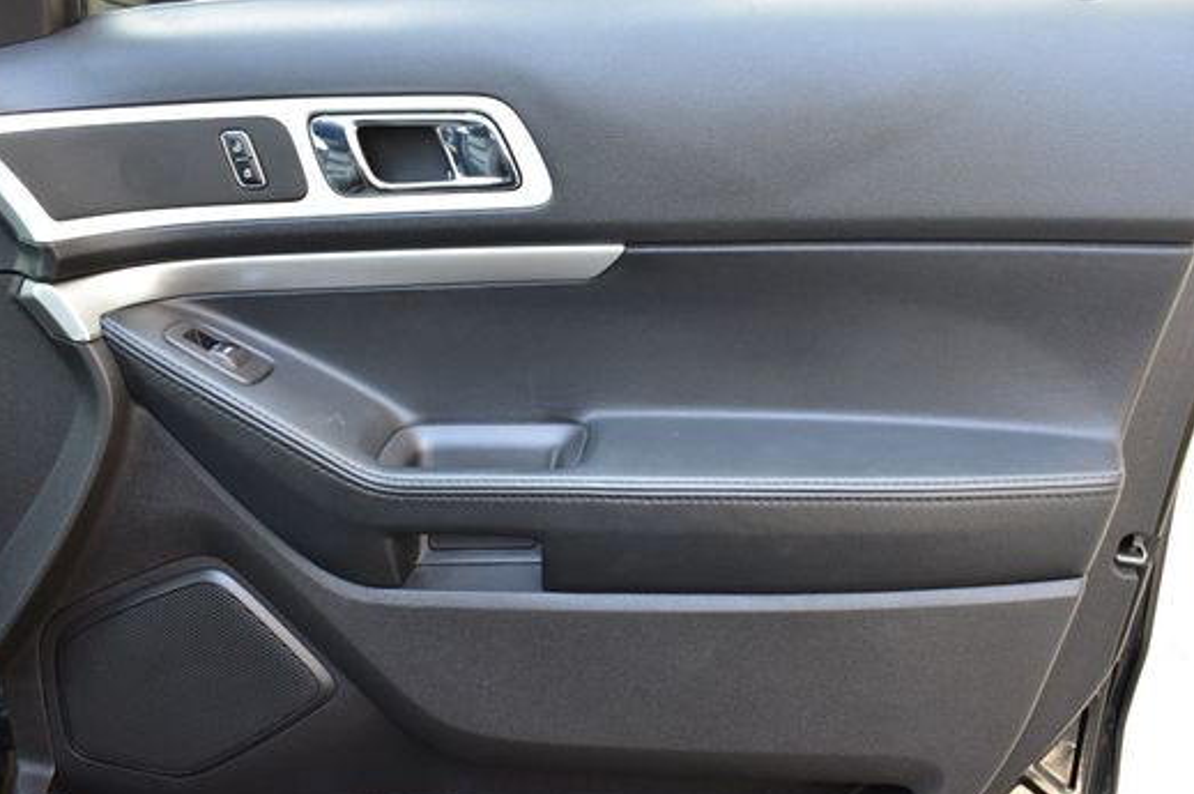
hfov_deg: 51.8
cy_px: 488
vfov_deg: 35.7
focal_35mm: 37
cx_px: 531
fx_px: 1226
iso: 400
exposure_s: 1/20
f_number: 6.3
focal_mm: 20
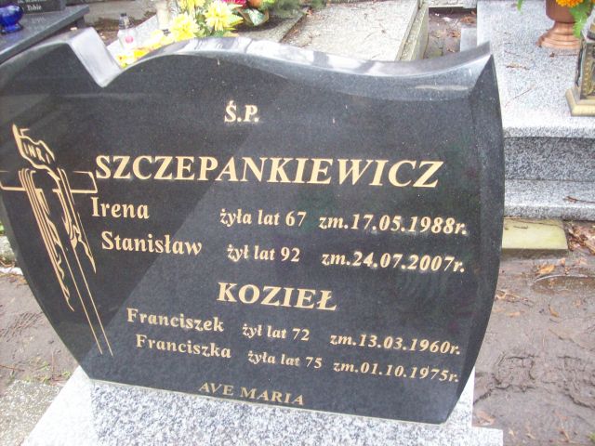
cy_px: 223
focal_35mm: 36
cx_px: 298
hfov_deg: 51.4
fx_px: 619
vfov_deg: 39.7
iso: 200
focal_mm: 6
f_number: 2.7
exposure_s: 1/64
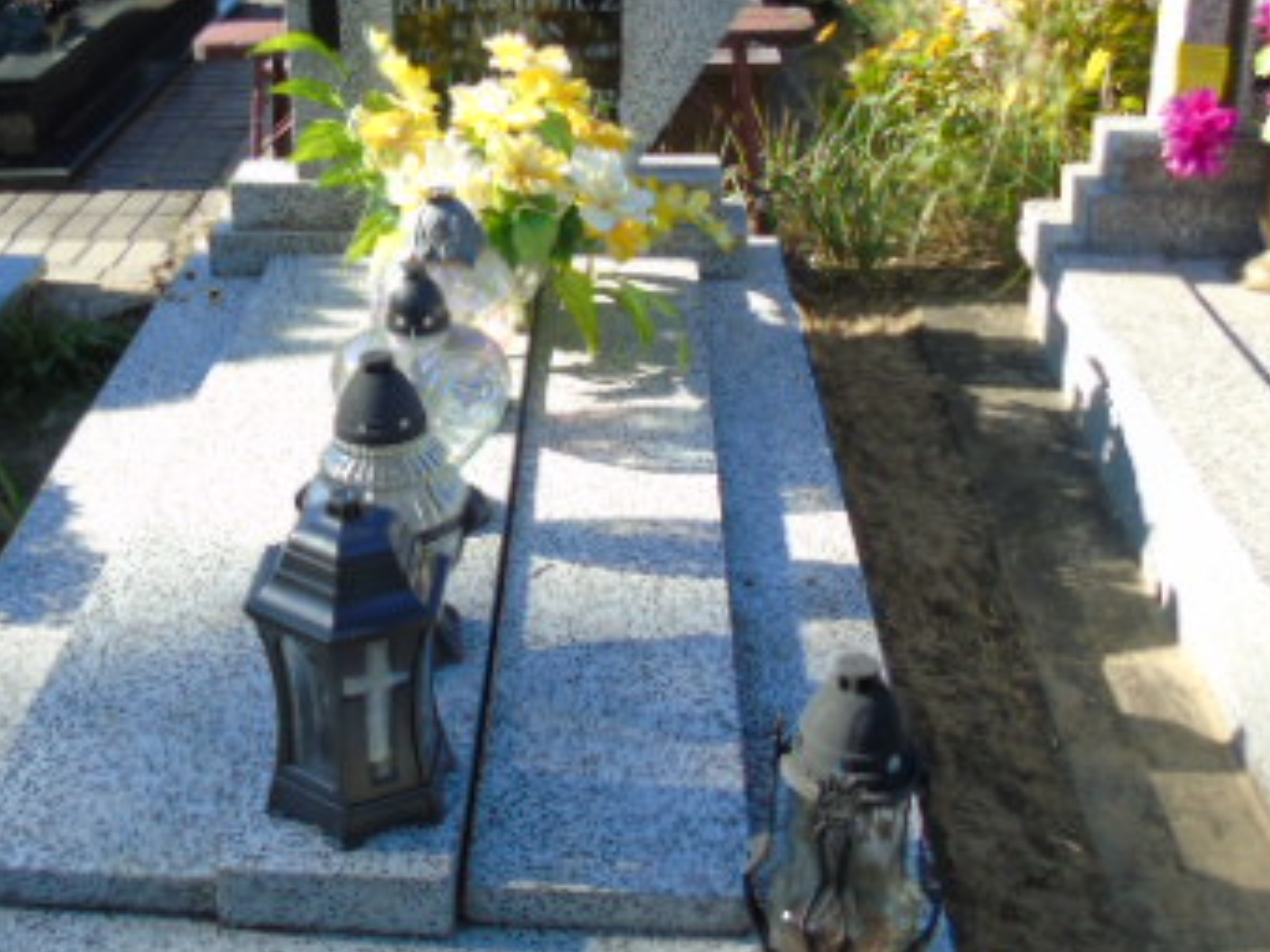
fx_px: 1724
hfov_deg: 39.9
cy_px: 373
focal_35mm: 47
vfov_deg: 30.8
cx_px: 418
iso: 80
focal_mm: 4.4
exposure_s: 1/320
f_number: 3.4
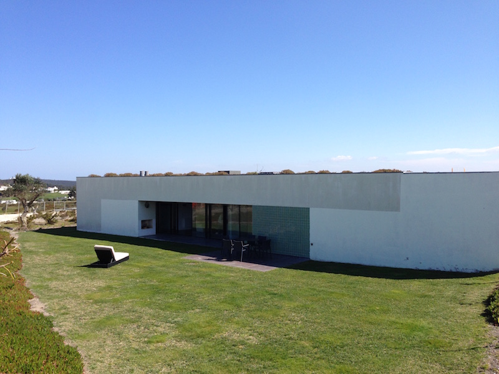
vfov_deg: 42.9
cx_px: 250
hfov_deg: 55.4
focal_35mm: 33
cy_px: 187
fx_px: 476
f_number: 2.4
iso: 50
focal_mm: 4.12
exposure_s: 1/1323
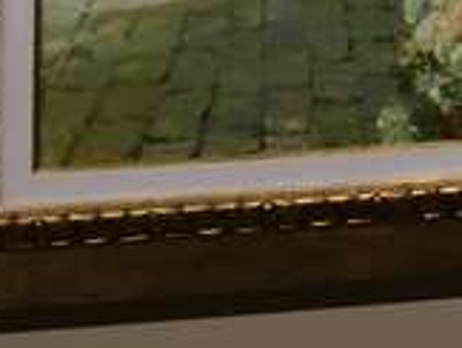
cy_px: -425
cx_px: 987
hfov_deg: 11.7
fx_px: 1978
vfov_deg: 9.2
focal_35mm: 148
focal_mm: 4.12
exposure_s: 1/40
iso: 40
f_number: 2.2
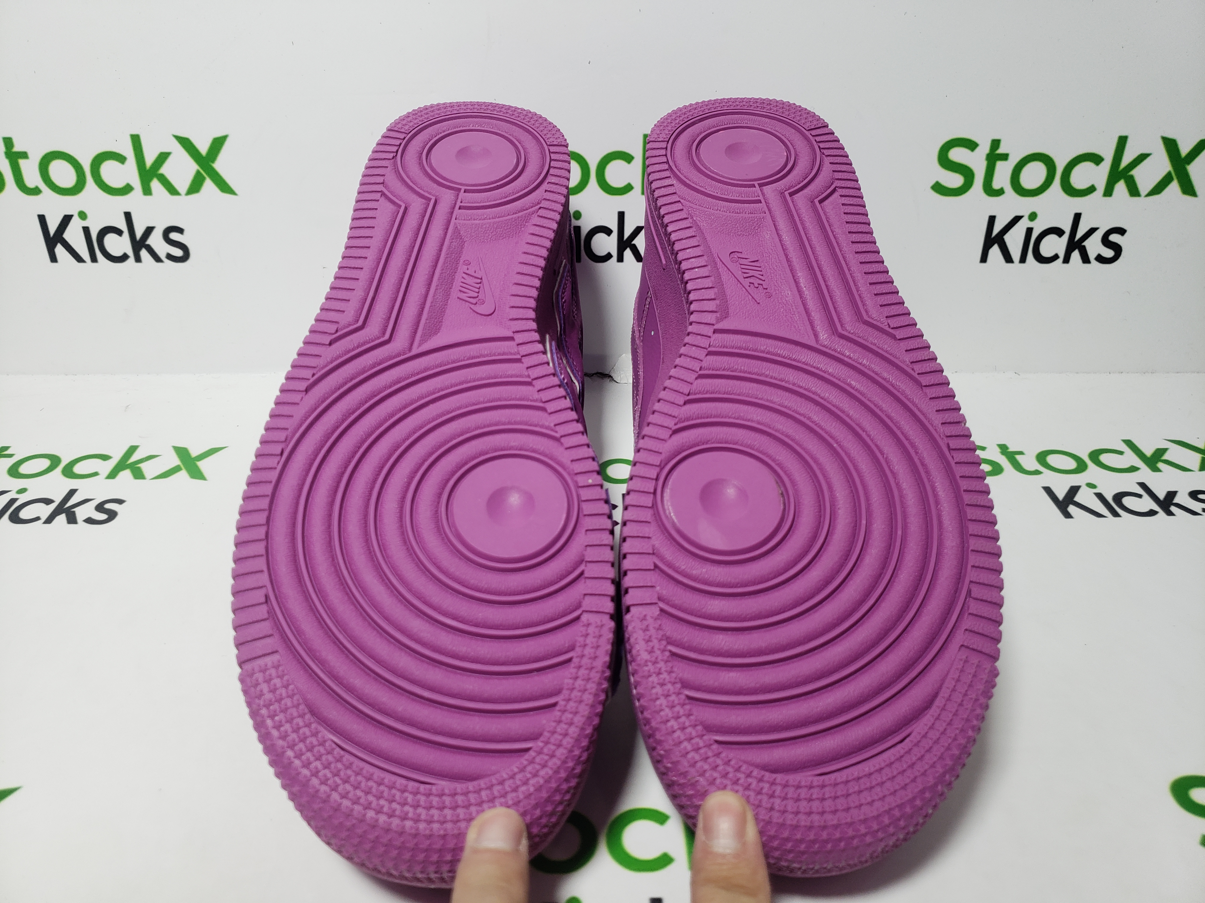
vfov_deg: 53.1
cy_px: 452
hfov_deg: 67.3
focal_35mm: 26
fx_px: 905
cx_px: 602
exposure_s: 1/365
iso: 50
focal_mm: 4.3
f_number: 1.5
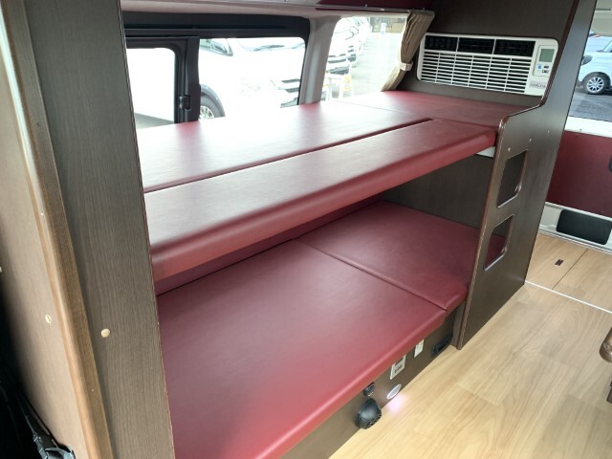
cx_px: 306
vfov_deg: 53.1
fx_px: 460
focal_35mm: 26
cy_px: 230
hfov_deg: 67.3
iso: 320
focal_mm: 4.25
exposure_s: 1/60
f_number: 1.8
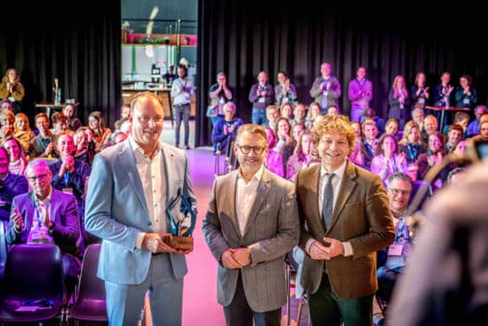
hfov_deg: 45.9
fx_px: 576
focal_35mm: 42
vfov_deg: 31.5
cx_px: 244
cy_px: 163
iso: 1600
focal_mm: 42.5
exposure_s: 1/60
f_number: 2.8
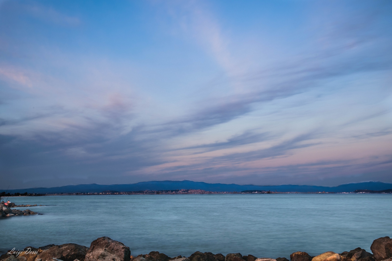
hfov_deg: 43.6
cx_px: 196
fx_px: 490
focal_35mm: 45
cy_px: 130
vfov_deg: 29.9
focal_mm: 30
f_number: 25
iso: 100
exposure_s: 15
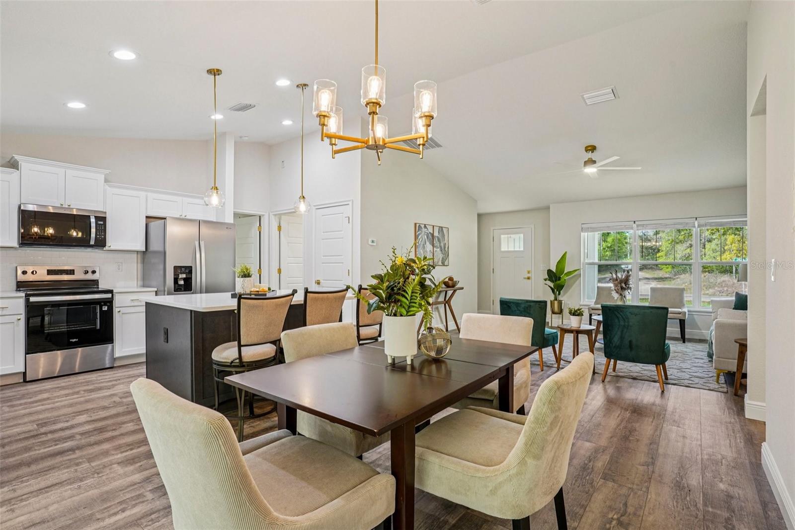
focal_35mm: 17
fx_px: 375
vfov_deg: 70.4
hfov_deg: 93.3
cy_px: 265
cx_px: 398
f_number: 9
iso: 400
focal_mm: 17
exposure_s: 1/10
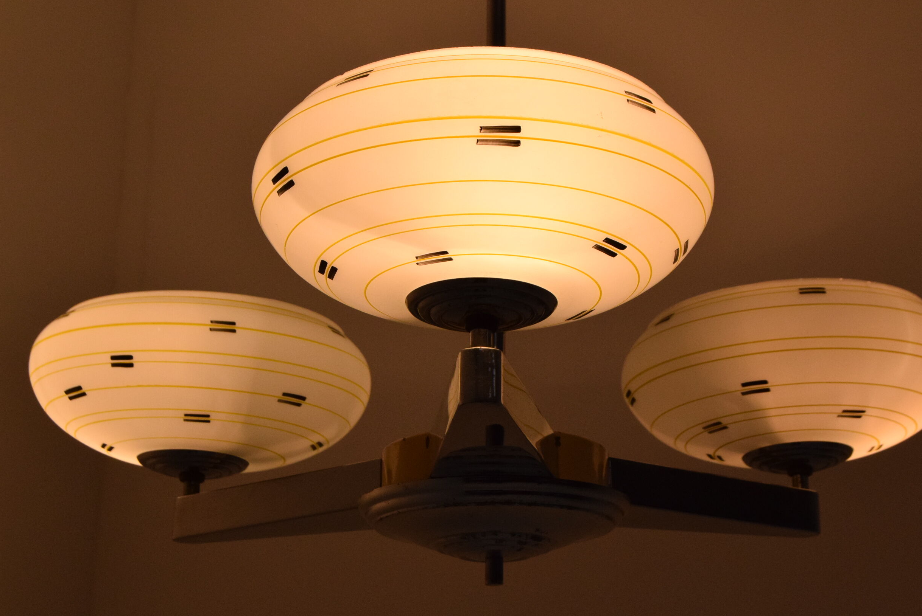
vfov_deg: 19.5
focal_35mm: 70
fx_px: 1794
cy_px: 323
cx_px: 492
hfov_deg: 28.8
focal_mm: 38
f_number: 10
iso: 1600
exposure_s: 1/400
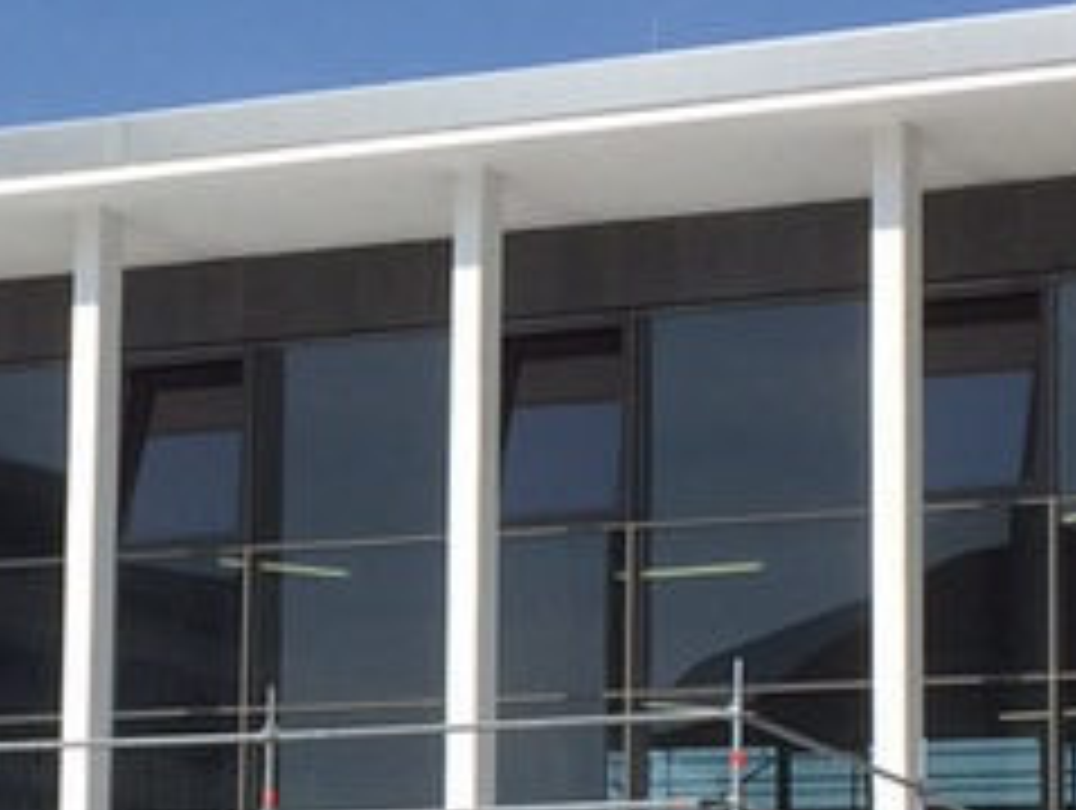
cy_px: 522
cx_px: -81
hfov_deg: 12.5
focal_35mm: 155
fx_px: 4825
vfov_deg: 9.6
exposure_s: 1/3049
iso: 32
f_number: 2.2
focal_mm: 4.15
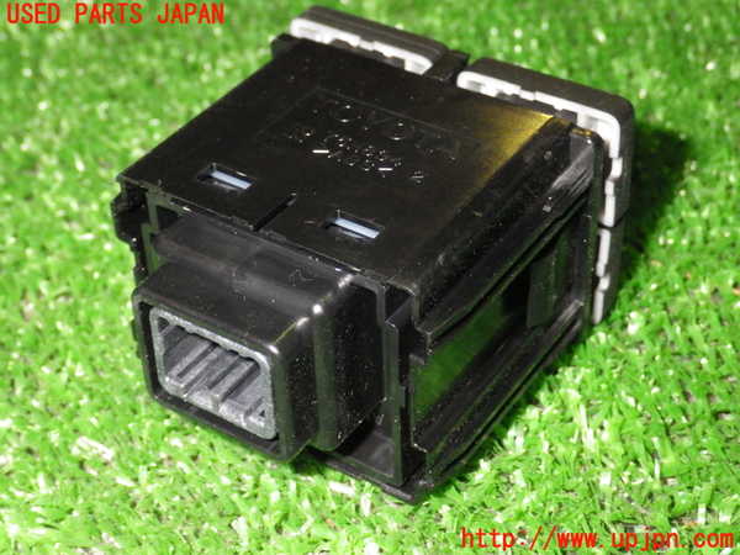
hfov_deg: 29.4
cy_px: 278
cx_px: 370
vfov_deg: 22.3
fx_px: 1411
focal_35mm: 66
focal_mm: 11.8
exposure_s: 1/80
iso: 1600
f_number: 5.1
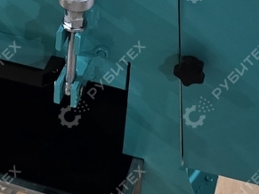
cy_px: -117
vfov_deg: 12.2
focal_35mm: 114
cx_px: 63
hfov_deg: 17.2
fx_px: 853
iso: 320
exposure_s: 1/100
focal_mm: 6.3
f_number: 1.7
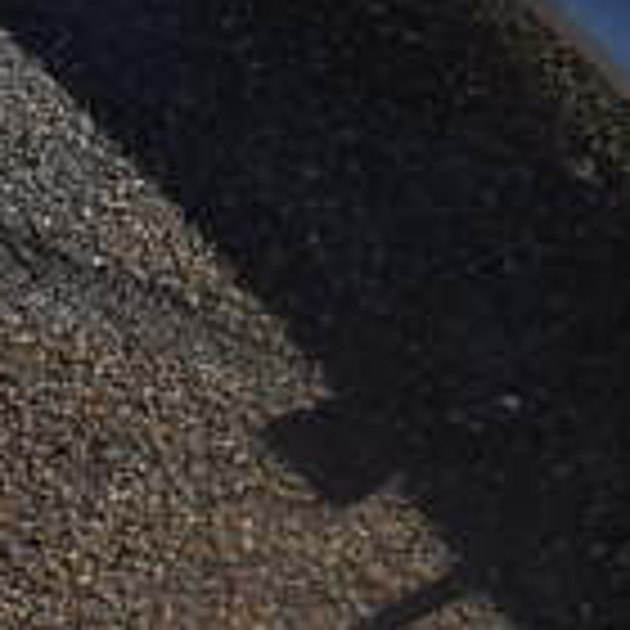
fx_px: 2059
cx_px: 1192
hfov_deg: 14.8
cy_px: 261
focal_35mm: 100
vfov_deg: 17.4
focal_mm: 18
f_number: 9
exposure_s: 1/640
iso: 200
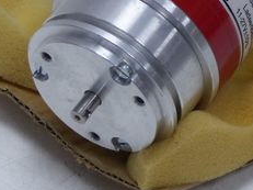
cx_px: 199
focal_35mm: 288
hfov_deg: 6.9
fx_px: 2104
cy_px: -4
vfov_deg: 5.1
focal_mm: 15
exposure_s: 1/60
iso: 160
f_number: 2.8
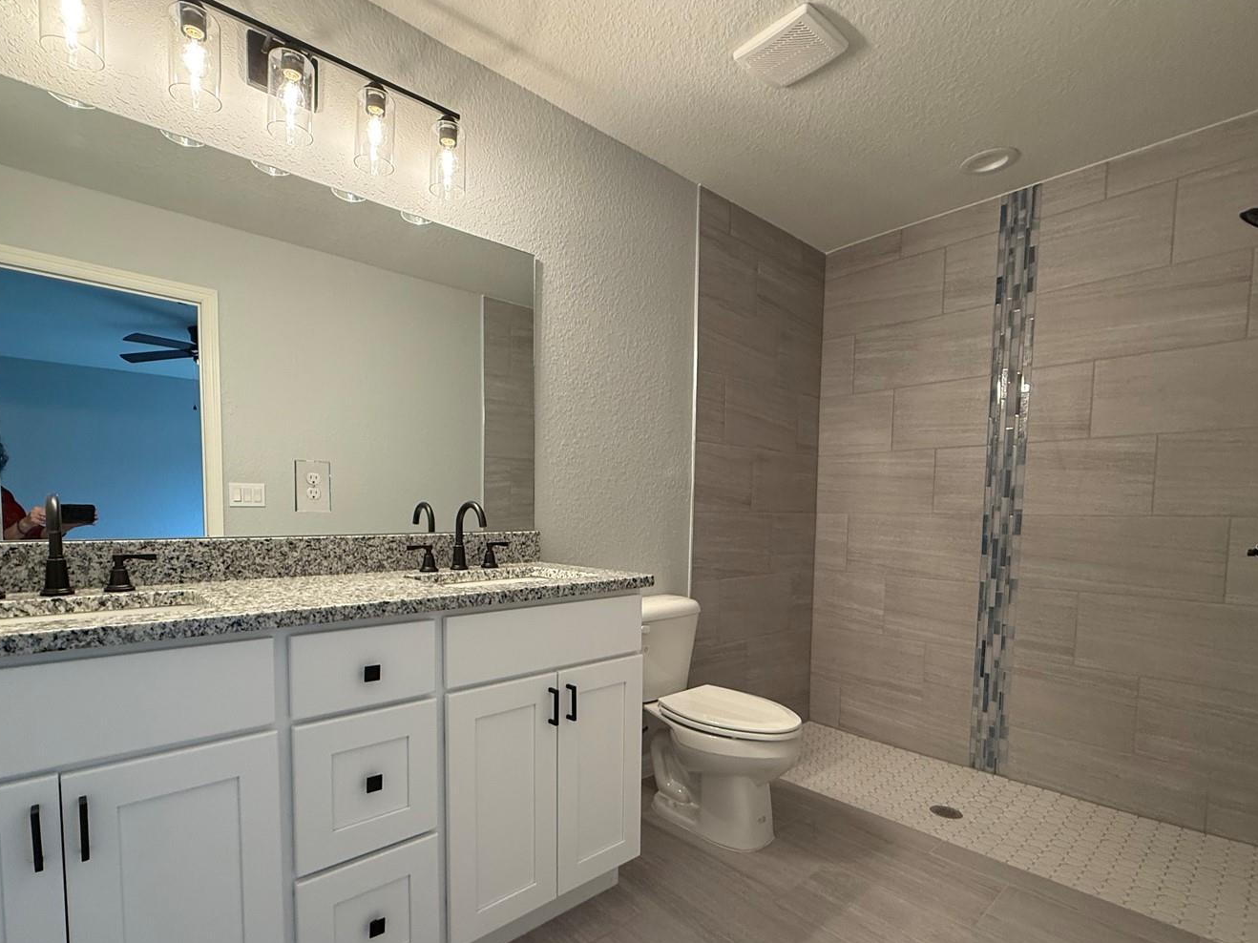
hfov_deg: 90.9
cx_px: 581
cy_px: 550
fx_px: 618
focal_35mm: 17
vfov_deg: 74.2
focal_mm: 2.22
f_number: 2.2
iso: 250
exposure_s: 1/120
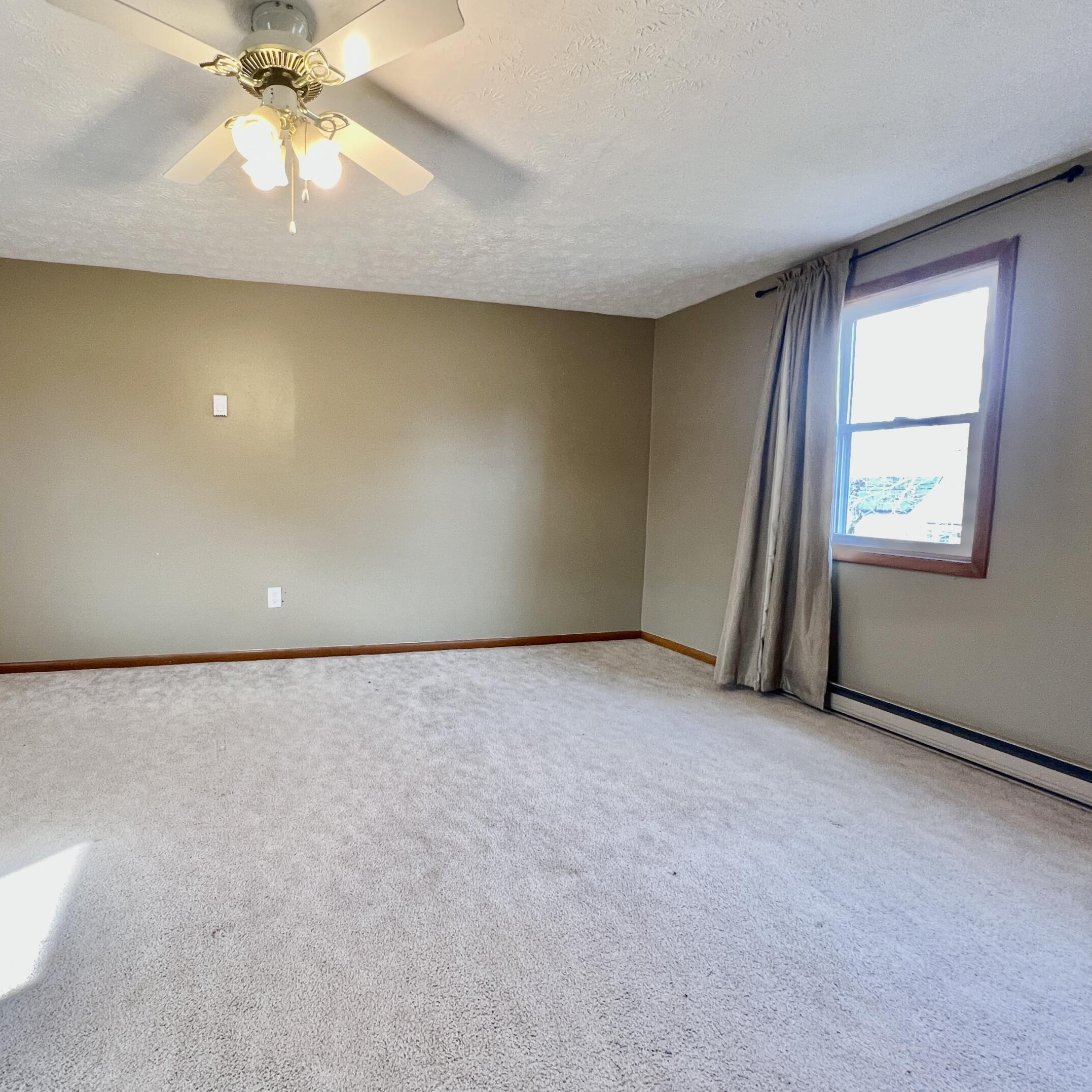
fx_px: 571
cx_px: 380
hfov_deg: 84.9
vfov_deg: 87.4
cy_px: 544
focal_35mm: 16
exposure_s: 1/60
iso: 160
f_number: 1.8
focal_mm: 1.57
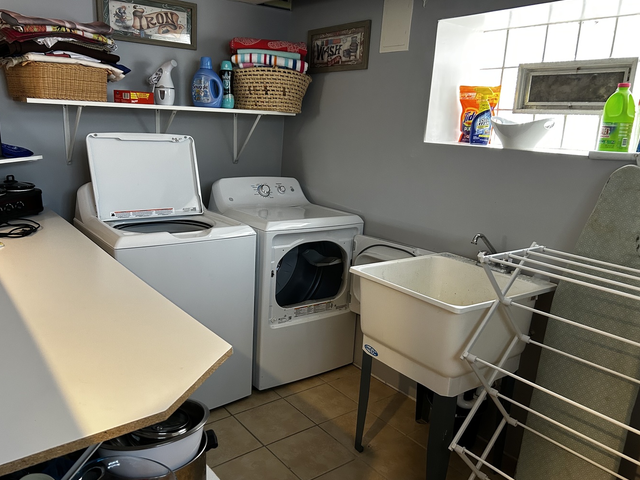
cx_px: 310
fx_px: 518
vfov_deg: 49.7
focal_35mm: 28
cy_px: 251
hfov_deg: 63.4
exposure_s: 1/60
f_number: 1.5
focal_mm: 5.7
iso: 250
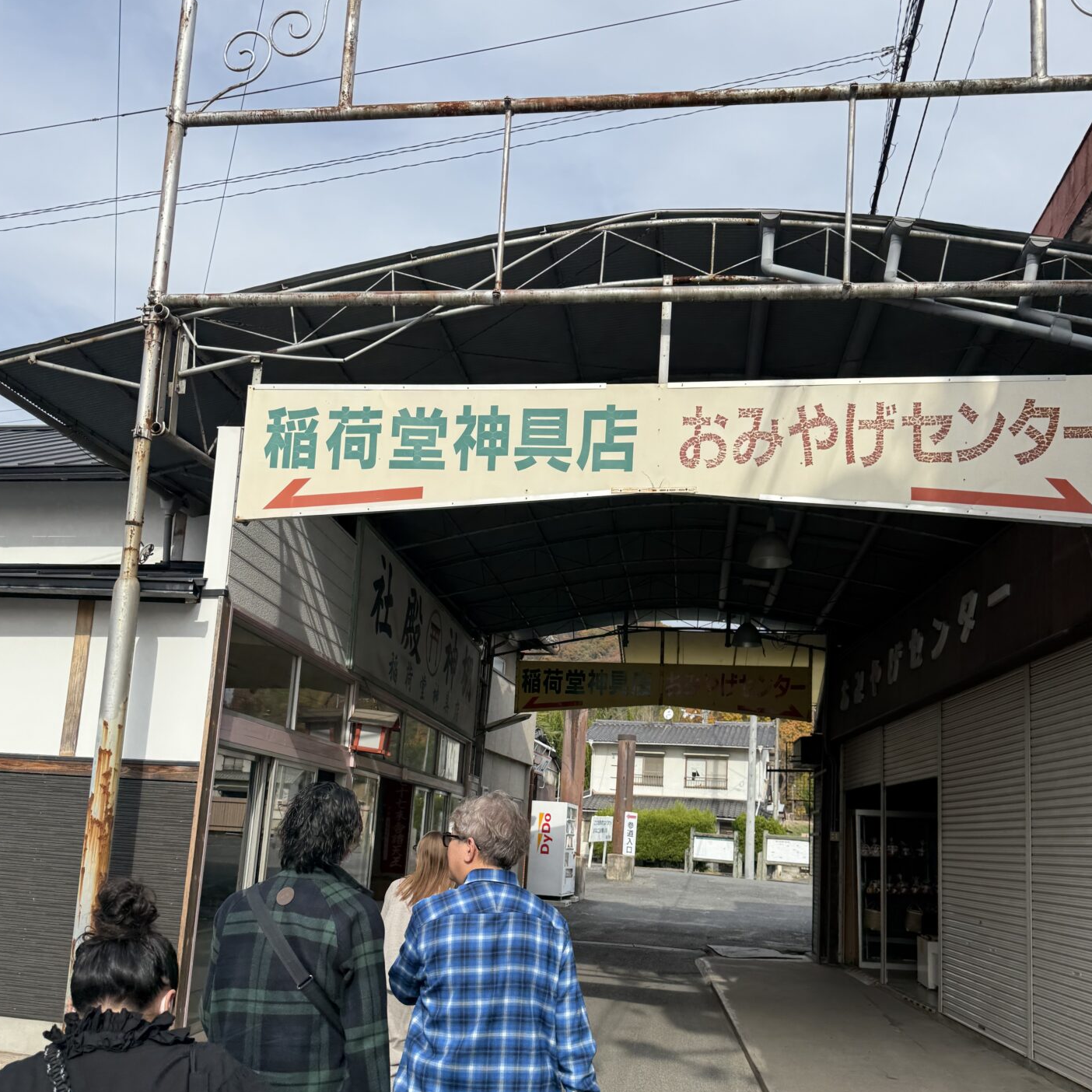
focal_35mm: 29
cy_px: 691
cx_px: 538
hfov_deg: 55.6
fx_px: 1035
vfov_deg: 54.9
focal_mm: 6.76
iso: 80
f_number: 1.78
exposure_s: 1/3584
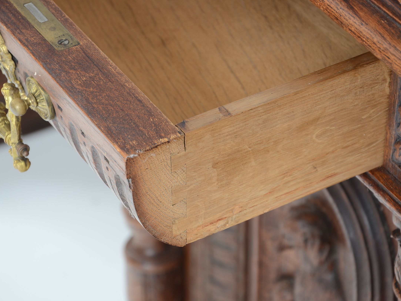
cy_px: 150
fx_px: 1987
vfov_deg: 8.7
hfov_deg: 11.5
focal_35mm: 172
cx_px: 199
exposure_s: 1/60
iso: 200
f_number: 6.3
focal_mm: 105
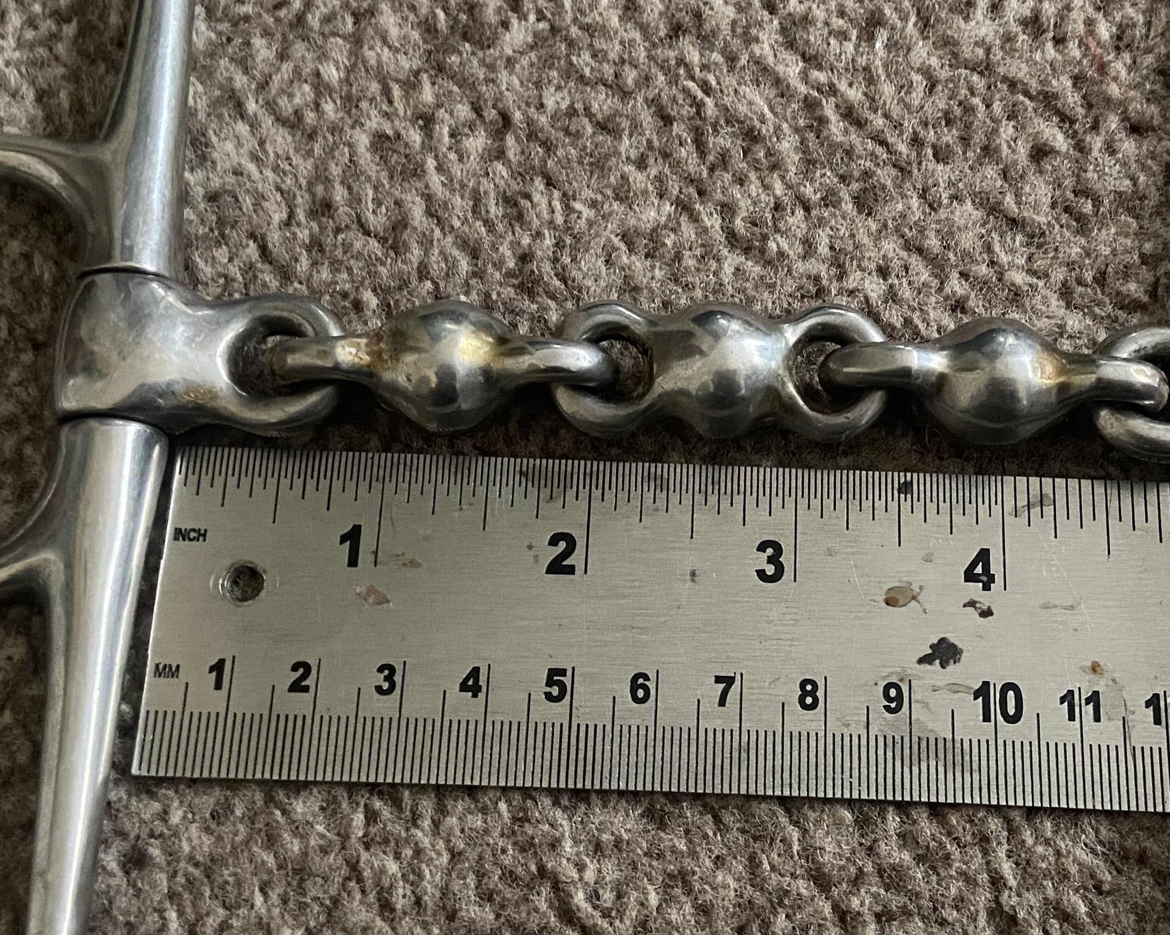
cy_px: 475
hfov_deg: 38.6
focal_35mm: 48
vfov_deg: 31.4
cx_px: 704
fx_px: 1662
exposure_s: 1/30
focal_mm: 4.25
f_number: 1.8
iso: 800
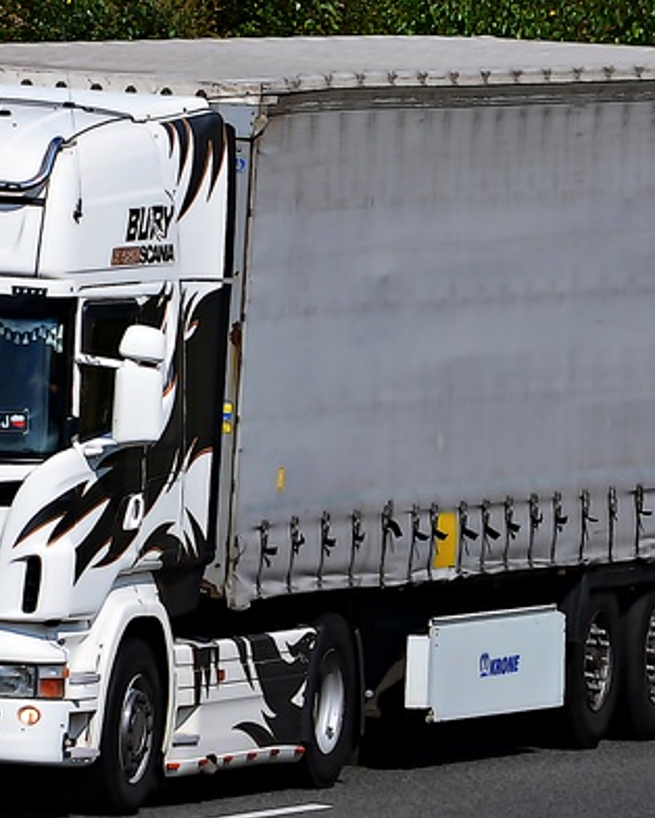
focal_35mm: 688
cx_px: 192
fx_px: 16659
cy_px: 357
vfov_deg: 2.8
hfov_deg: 2.3
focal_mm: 240
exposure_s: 1/800
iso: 160
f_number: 8
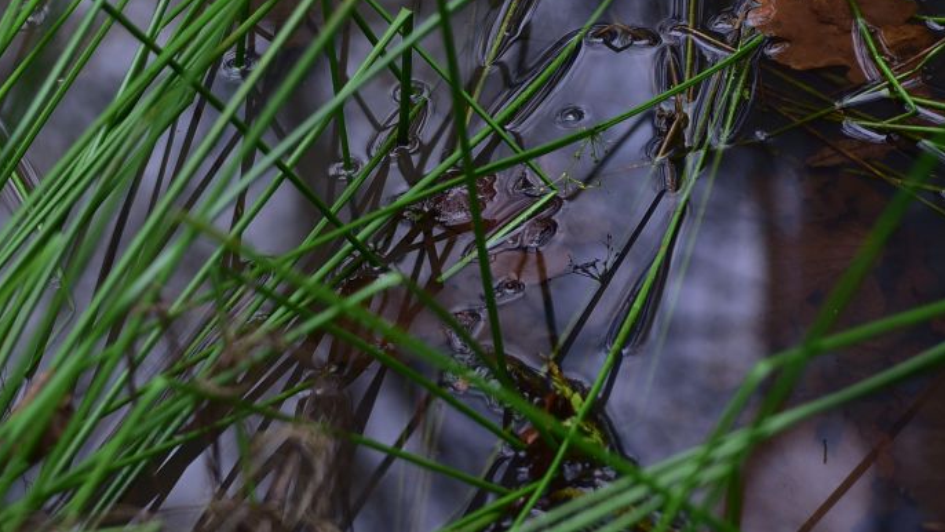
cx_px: 225
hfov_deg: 15.0
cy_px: 49
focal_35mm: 143
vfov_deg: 8.5
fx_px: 3584
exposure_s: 1/100
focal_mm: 72
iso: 400
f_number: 3.2
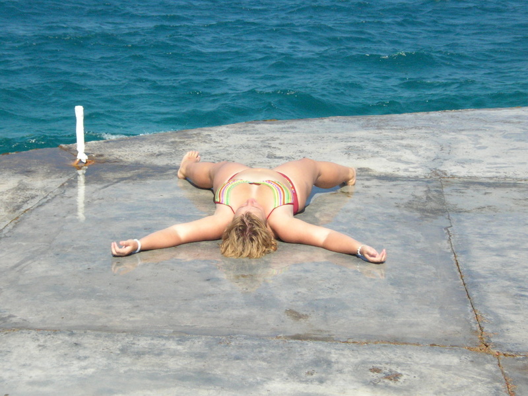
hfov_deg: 25.0
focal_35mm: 78
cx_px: 264
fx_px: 1189
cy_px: 198
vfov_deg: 18.9
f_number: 4.7
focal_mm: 12.8
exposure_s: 1/1773
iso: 200
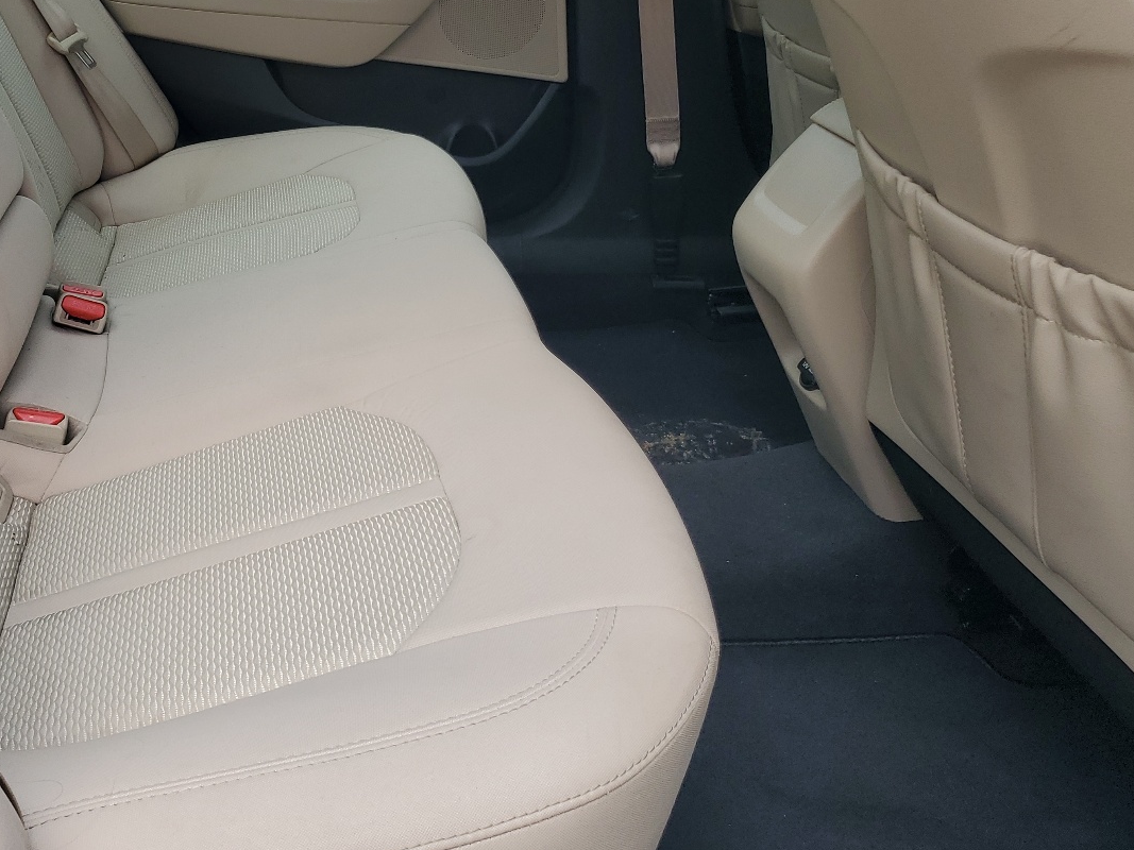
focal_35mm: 39
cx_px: 334
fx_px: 1277
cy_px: 224
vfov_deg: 36.1
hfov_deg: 46.7
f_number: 1.5
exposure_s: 1/357
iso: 50
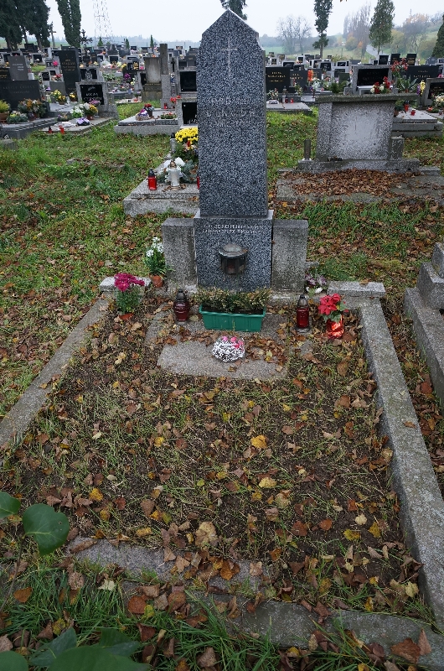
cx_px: 222
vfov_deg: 73.8
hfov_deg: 52.9
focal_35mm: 24
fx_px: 446
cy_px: 336
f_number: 5.6
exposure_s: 1/125
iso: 400
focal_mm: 16
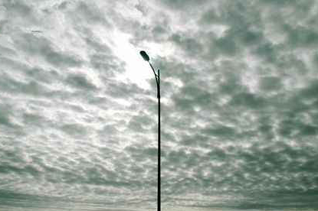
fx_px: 344
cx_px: 146
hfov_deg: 49.5
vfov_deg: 33.8
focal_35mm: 39
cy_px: 67
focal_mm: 18
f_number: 8
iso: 250
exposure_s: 1/2000
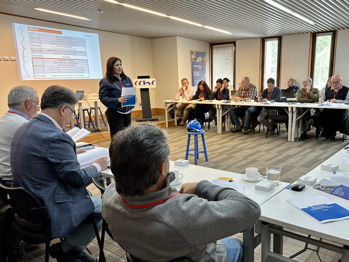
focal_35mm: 31
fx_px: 313
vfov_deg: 45.3
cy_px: 153
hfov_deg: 58.2
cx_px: 195
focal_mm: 6.86
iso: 160
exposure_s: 1/60
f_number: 1.78
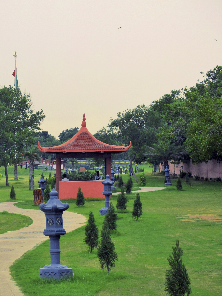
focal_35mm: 110
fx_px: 941
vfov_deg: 17.9
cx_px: 11
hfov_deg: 13.3
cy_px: 151
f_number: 7.1
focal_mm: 48
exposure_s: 1/100
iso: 400
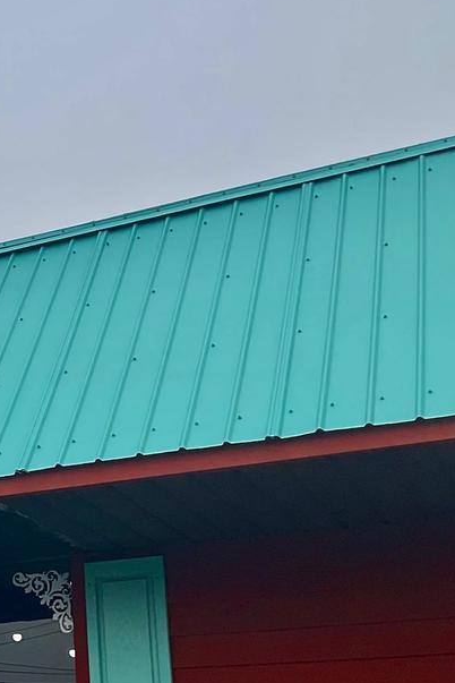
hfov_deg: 17.3
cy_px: 432
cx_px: -195
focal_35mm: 72
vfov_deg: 28.0
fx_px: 1365
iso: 16
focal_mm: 3
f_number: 1.8
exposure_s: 1/4405
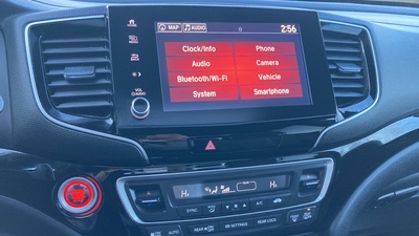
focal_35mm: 32
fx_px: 356
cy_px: 156
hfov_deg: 61.0
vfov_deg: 36.3
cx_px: 205
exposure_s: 1/56
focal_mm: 3.99
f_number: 1.8
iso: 320
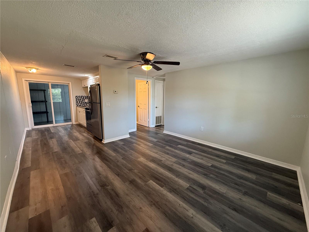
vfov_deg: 85.7
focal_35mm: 14
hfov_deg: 102.1
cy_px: 116
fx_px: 125
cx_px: 154
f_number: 2.2
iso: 250
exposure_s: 1/60
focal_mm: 2.22
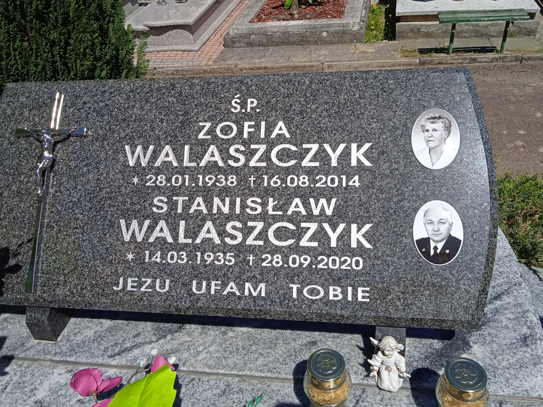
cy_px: 200
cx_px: 269
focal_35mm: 31
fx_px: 486
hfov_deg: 58.3
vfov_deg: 45.4
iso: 100
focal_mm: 3.43
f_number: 2.2
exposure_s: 1/1706
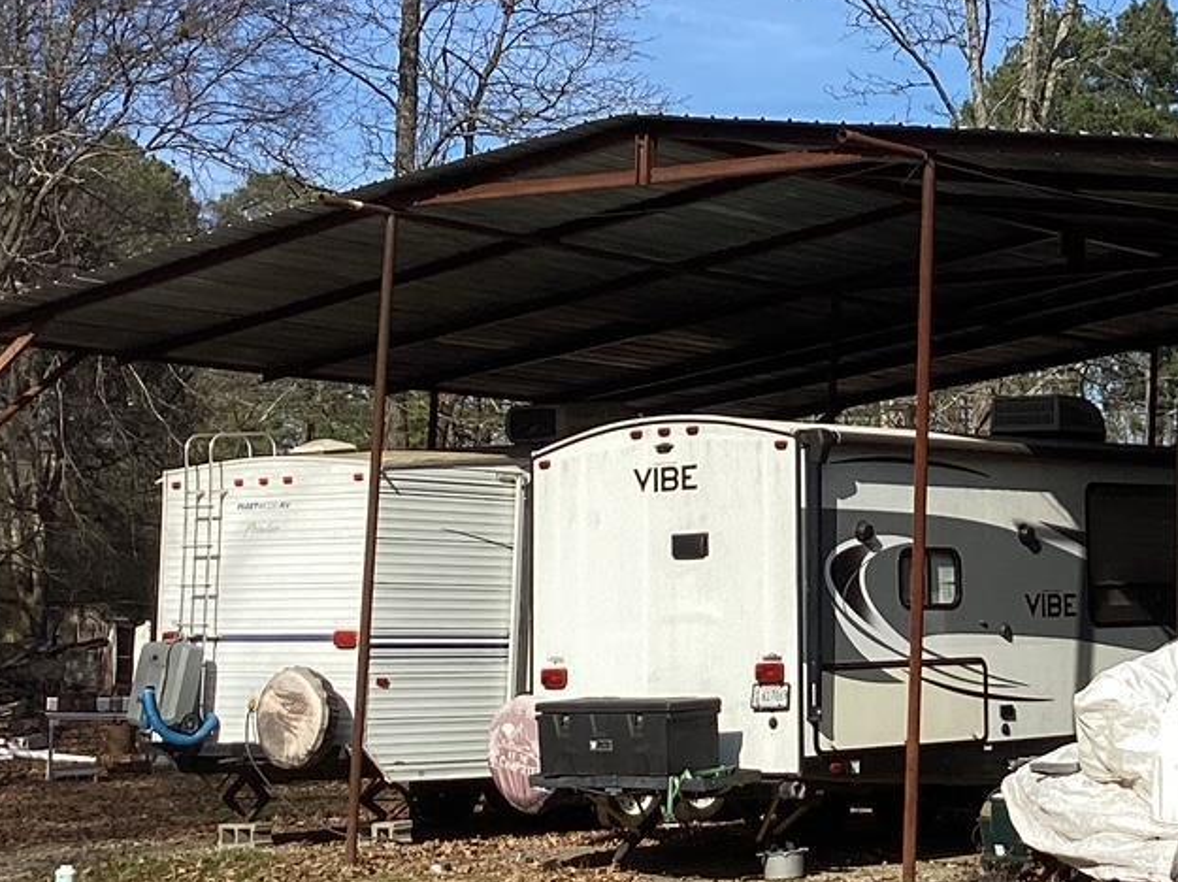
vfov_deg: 18.2
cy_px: 386
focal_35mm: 81
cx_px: 1223
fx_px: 2755
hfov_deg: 23.0
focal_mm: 3.3
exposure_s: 1/1404
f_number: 2.4
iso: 25
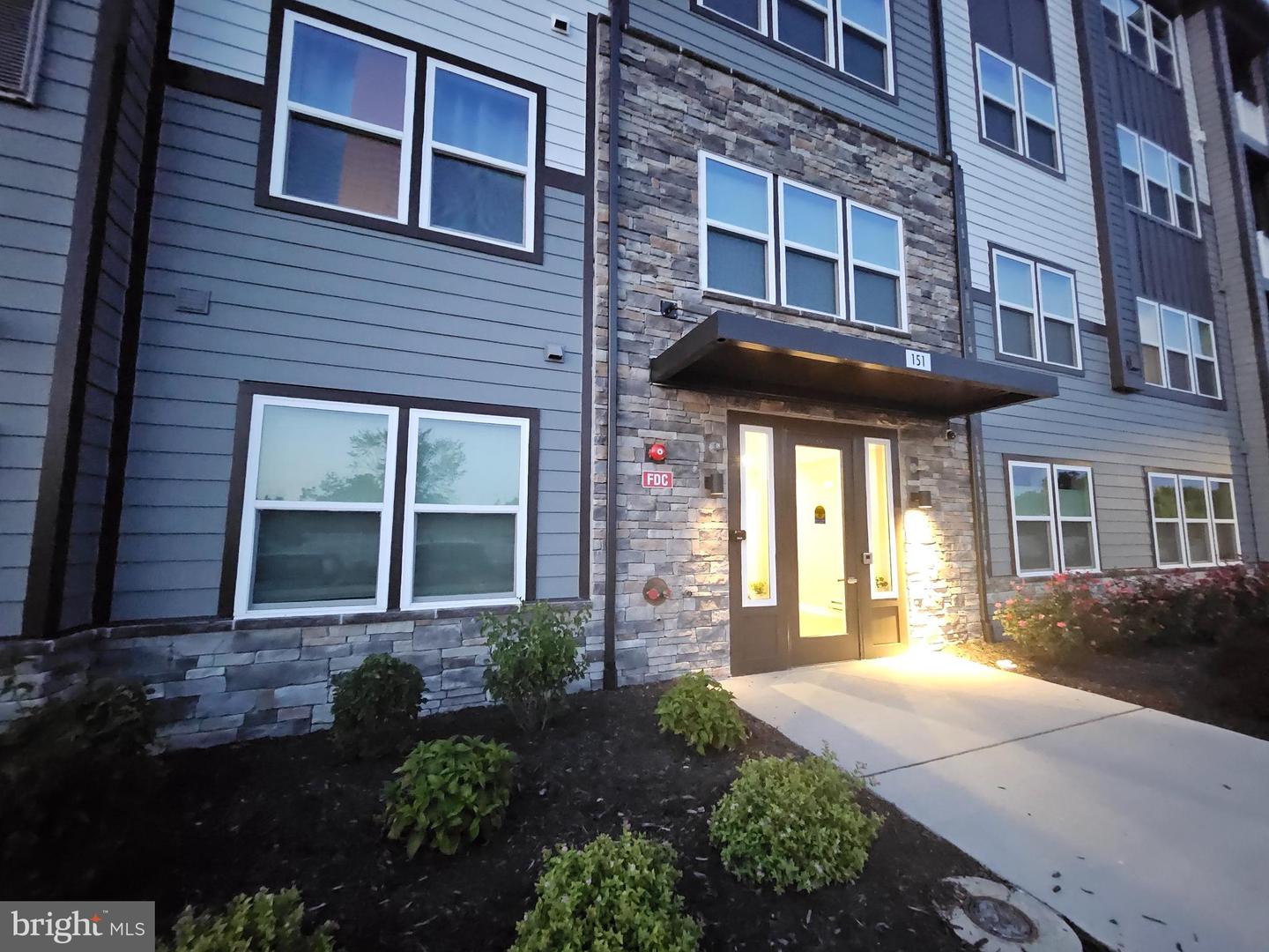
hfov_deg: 106.2
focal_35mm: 13
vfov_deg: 89.9
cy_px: 476
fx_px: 477
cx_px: 634
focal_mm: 1.74
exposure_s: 1/24
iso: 2000
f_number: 2.2
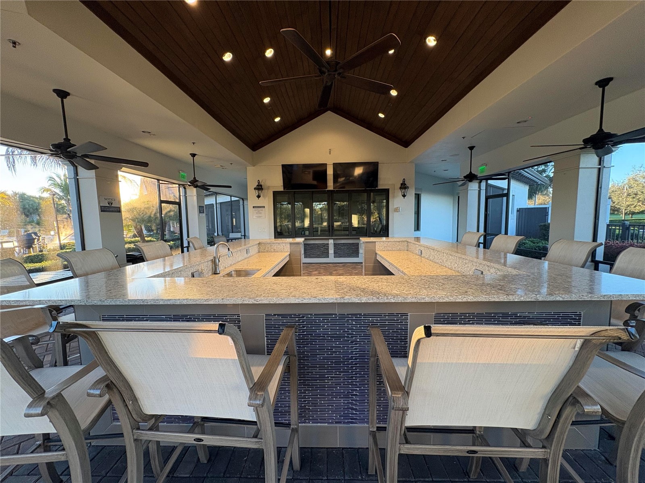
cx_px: 322
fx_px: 261
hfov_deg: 102.1
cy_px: 242
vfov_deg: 85.7
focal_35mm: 14
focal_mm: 2.22
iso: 125
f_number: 2.2
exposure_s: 1/120
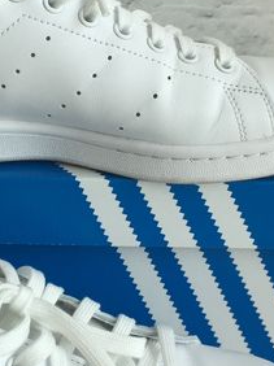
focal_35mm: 84
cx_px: 22
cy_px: 162
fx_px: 888
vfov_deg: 23.3
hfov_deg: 17.3
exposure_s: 1/100
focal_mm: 4.15
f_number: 2.2
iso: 40
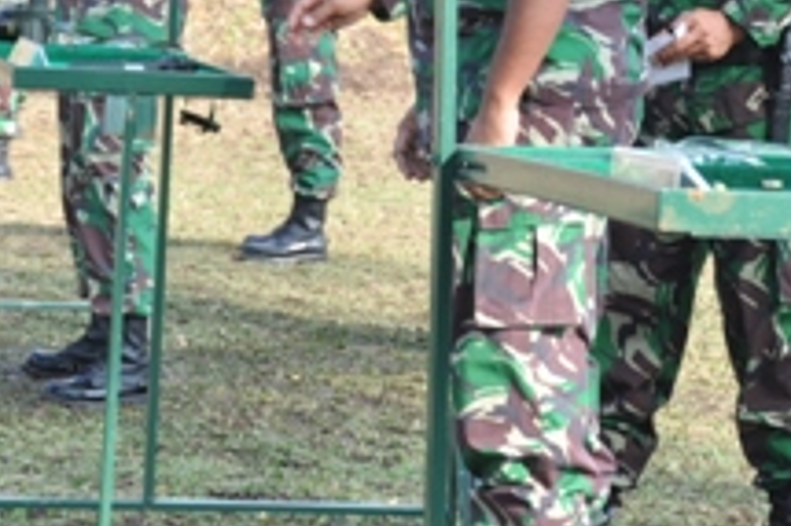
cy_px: -182
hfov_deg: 9.6
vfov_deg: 6.4
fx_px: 4698
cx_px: 394
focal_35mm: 214
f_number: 7.1
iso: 200
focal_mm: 48
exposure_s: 1/160
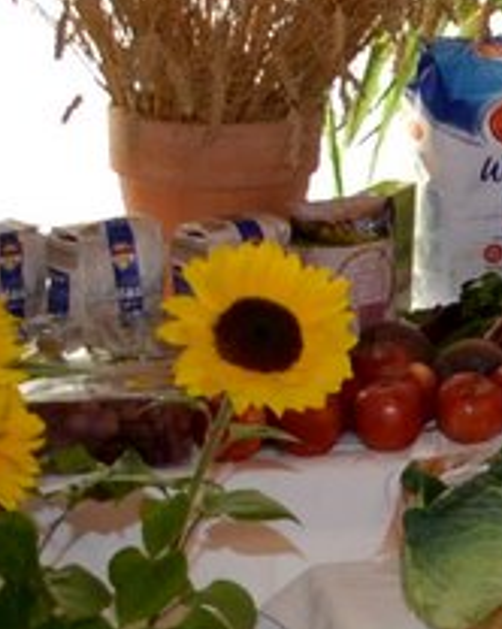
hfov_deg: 6.3
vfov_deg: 9.9
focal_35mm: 195
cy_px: 133
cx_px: 2099
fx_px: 3627
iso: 360
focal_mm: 18
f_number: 4
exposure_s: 1/60
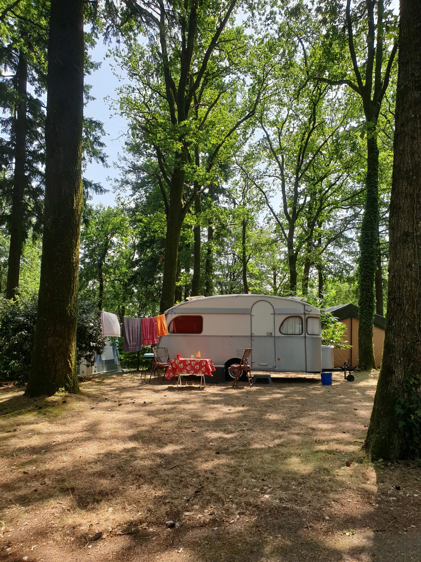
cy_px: 281
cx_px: 210
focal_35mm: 26
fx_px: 422
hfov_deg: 53.1
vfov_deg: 67.3
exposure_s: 1/710
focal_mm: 4.3
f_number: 2.4
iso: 50
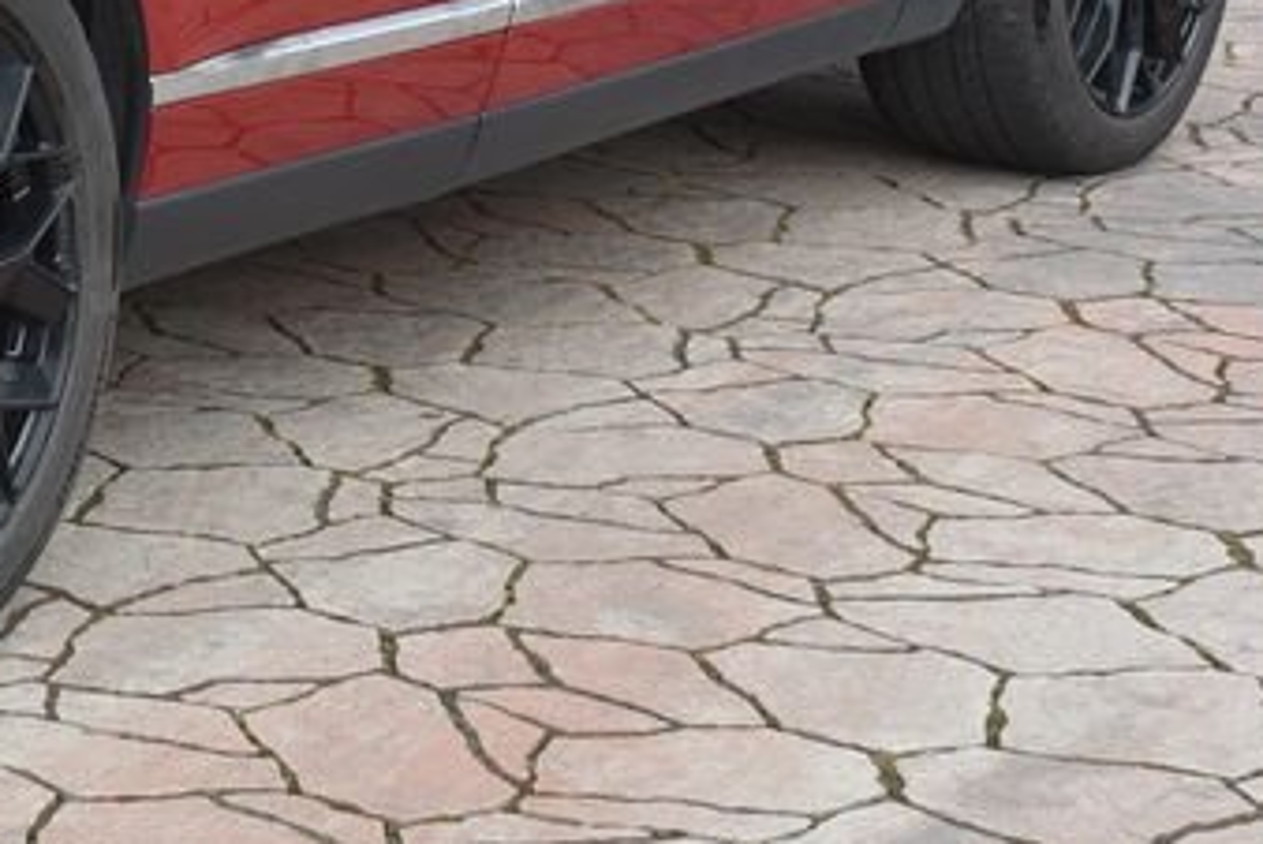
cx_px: -478
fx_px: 4038
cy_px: -224
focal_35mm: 115
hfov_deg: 16.6
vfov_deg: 11.6
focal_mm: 38
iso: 500
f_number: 7.1
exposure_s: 1/200
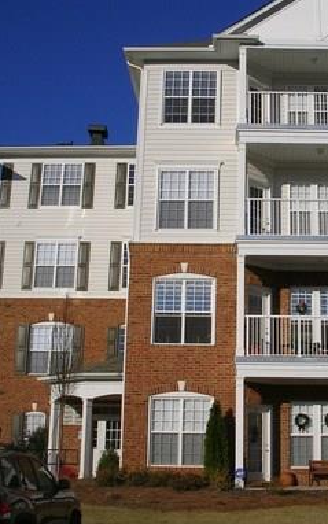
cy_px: 262
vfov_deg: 37.5
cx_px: 239
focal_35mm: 54
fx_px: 772
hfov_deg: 23.8
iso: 50
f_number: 5.6
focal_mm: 5.8
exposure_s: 1/760
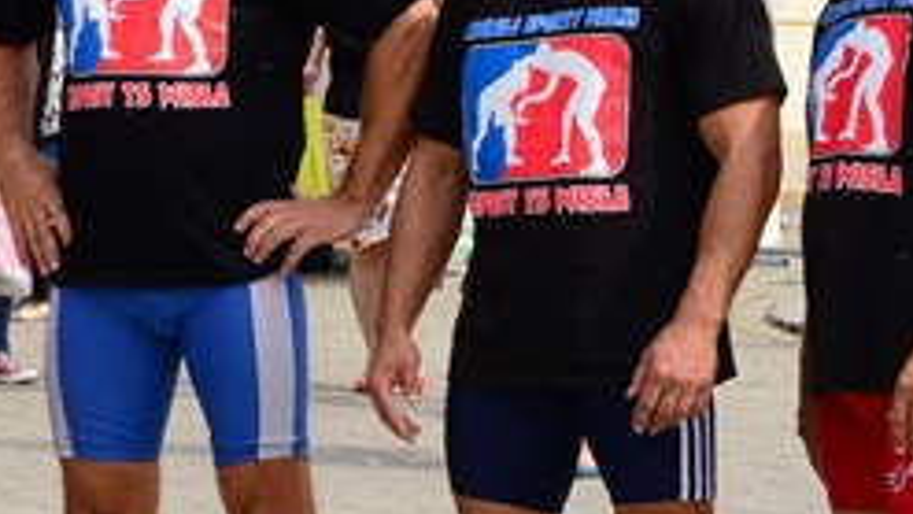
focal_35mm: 238
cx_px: 96
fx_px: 5762
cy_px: 122
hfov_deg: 9.0
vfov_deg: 5.1
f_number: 22
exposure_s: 1/800
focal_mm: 70
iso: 3200
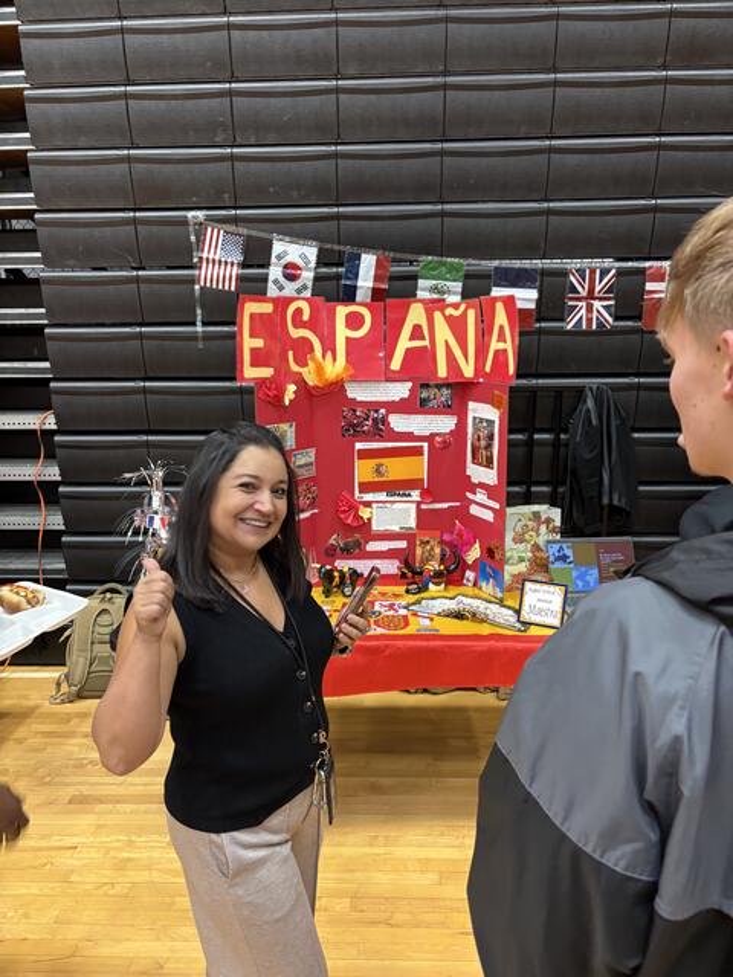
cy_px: 488
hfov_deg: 53.1
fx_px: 734
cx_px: 366
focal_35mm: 26
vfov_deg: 67.3
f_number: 1.6
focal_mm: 5.96
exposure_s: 1/60
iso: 250
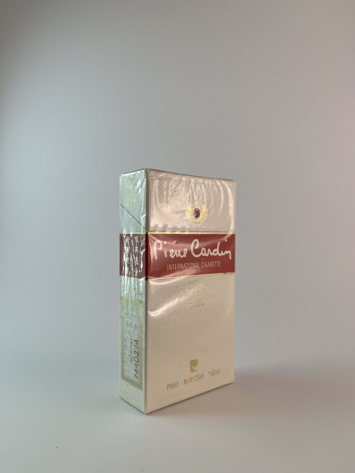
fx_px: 356
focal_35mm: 26
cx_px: 178
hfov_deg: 53.1
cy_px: 236
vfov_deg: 67.3
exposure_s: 1/467
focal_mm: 5.1
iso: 50
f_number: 1.6
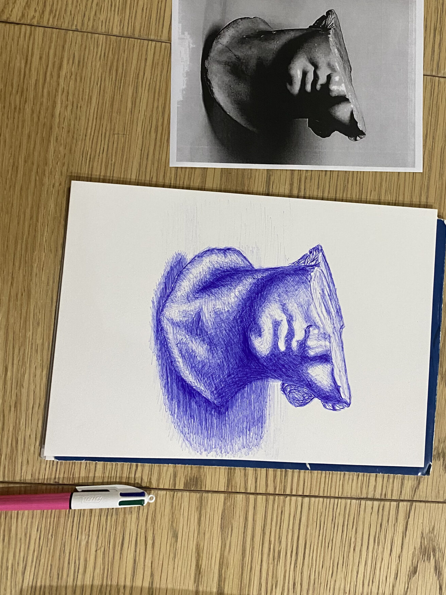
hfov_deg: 37.2
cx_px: 304
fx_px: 653
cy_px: 196
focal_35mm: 38
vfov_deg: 48.1
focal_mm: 4.25
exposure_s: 1/50
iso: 320
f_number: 1.8
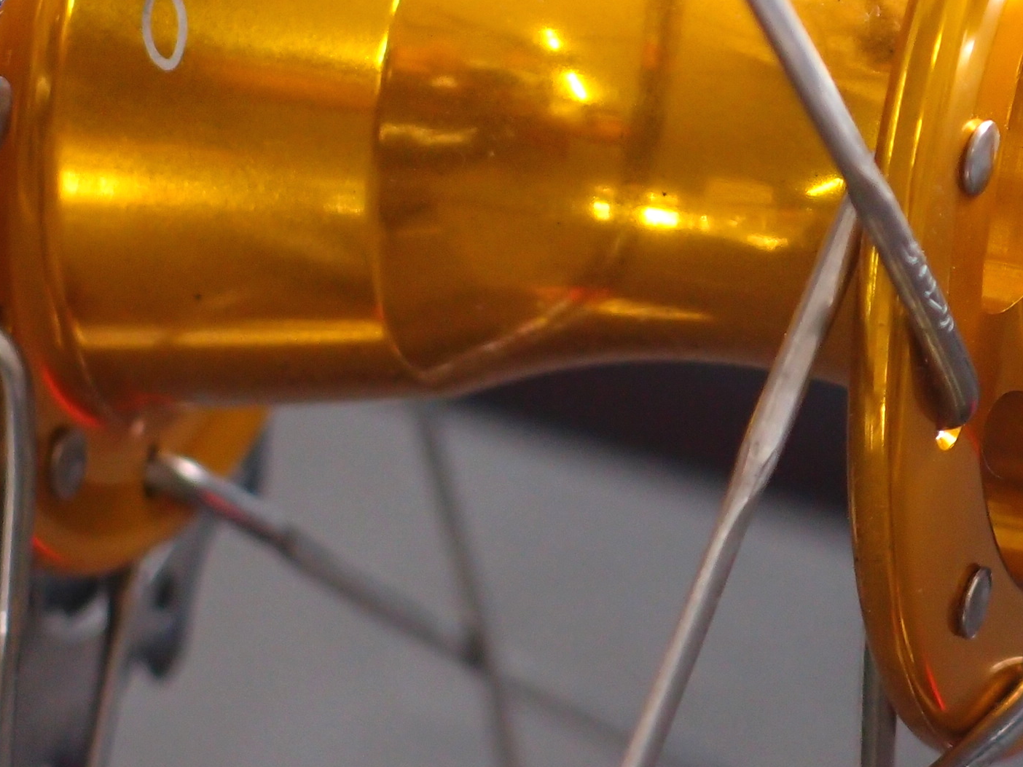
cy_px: -30
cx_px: 566
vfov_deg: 5.1
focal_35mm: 291
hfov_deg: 6.8
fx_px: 8600
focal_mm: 24
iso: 200
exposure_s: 1/80
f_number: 2.5
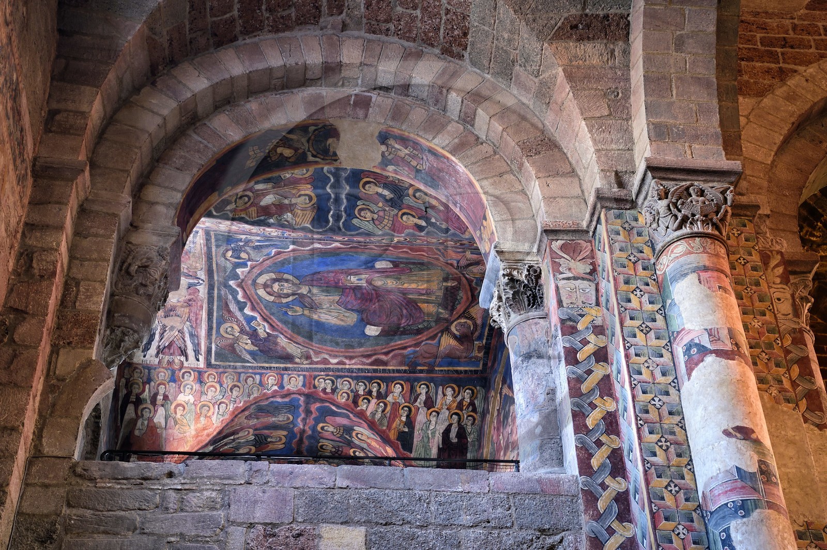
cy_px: 275
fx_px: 1331
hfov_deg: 34.5
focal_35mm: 58
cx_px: 414
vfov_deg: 23.3
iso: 1600
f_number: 5.6
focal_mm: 58
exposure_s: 1/6
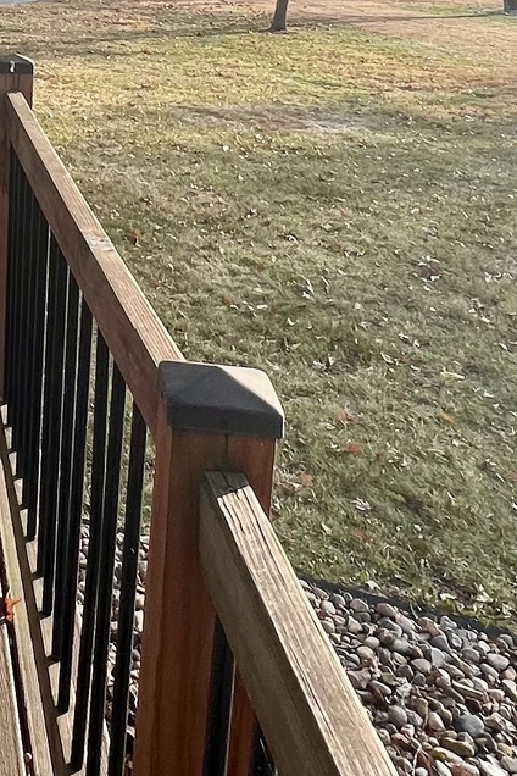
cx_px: -212
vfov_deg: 36.0
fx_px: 1055
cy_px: -18
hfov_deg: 23.3
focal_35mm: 49
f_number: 1.8
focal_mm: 1.57
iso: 32
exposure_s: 1/357
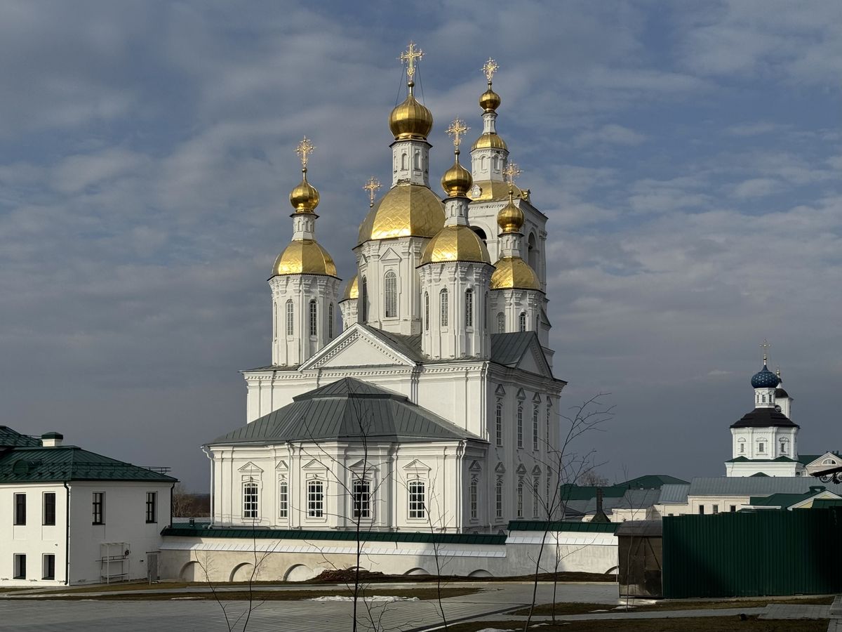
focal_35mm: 48
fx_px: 1168
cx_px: 421
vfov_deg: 30.3
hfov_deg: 39.7
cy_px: 316
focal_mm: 6.76
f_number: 1.78
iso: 64
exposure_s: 1/6410
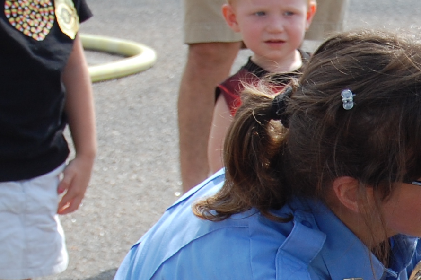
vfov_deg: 4.9
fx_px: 3257
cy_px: 443
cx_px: 624
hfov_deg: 7.3
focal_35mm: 279
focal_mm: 55
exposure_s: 1/250
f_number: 8
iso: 200
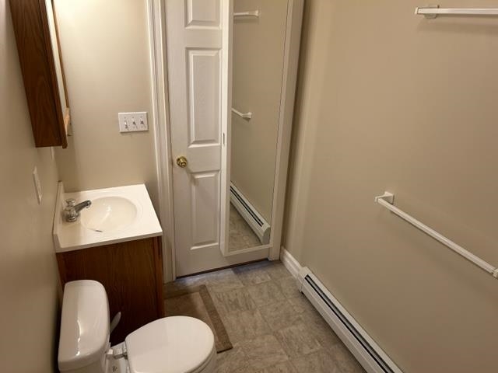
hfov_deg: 67.3
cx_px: 249
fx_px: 374
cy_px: 186
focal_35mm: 26
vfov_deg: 53.1
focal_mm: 5.7
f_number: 1.5
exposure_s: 1/60
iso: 100
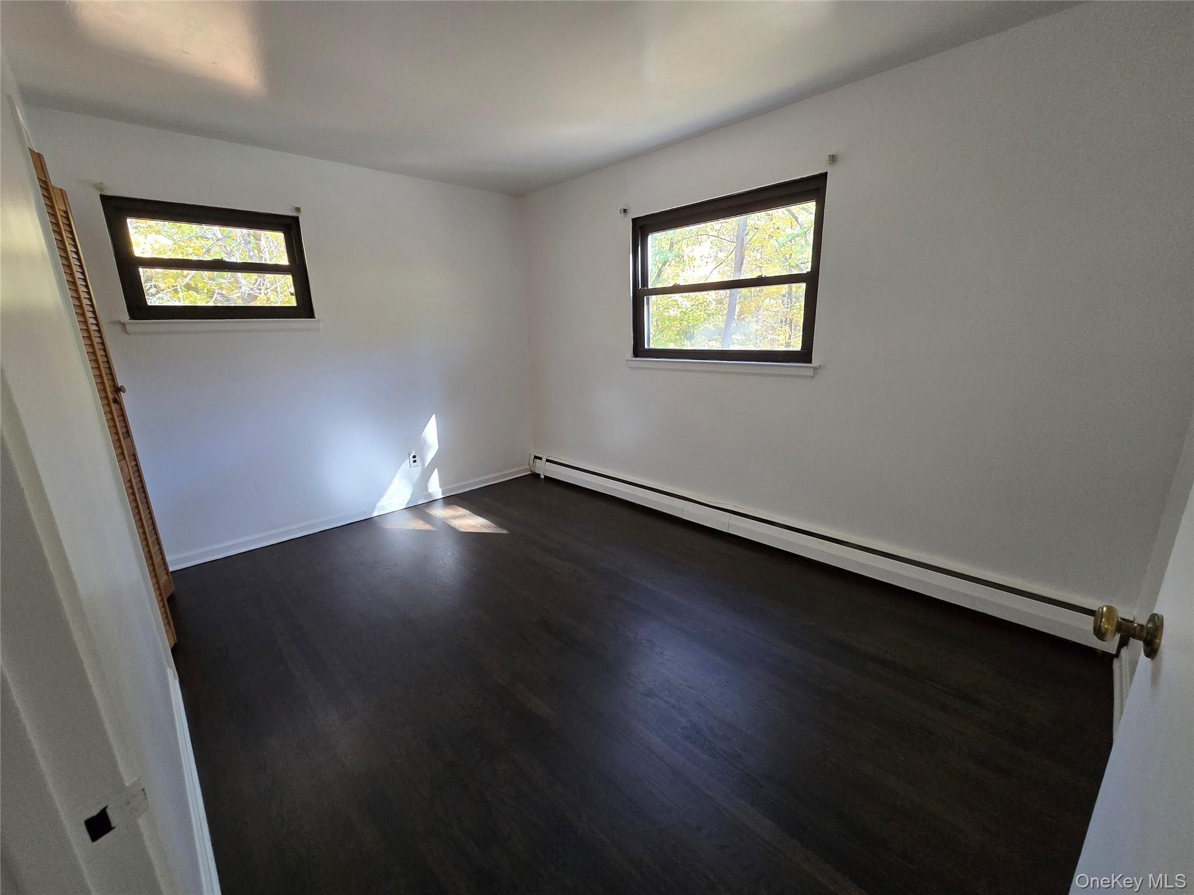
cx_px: 597
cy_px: 448
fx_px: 448
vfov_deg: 89.9
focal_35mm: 13
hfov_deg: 106.2
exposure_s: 1/60
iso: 320
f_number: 2.2
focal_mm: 2.2
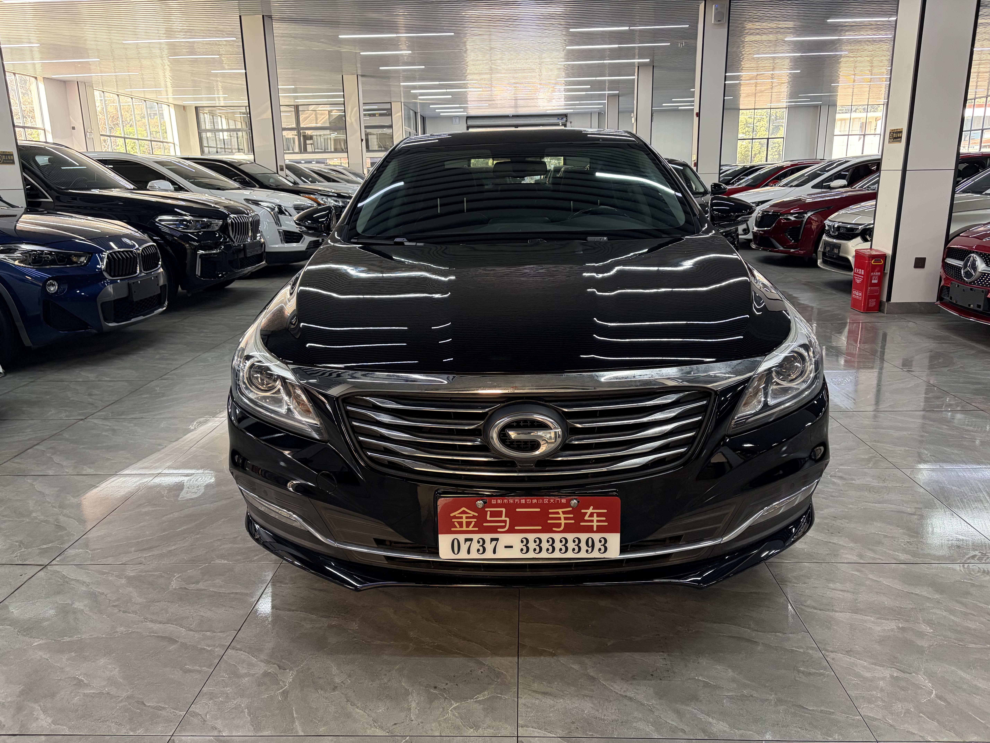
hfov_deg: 67.3
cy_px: 372
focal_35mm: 26
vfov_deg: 53.1
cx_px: 495
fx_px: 744
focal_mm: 5.96
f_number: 1.6
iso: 200
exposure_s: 1/50
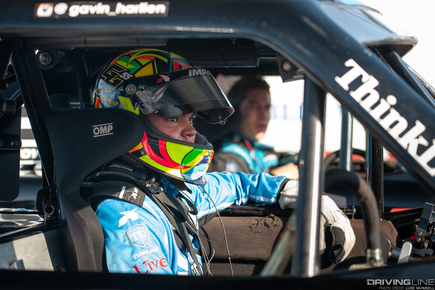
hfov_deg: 18.6
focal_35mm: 110
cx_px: 218
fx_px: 1329
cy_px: 145
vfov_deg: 12.5
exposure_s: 1/200
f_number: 4
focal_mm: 110
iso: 100
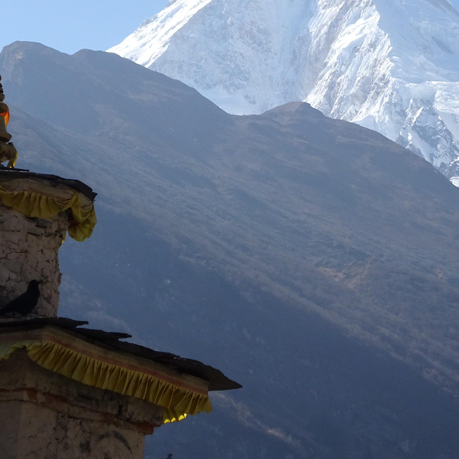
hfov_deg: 12.2
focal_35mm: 143
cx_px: 250
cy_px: 107
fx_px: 2145
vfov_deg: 12.2
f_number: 4.5
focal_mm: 11.32
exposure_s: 1/640
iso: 80
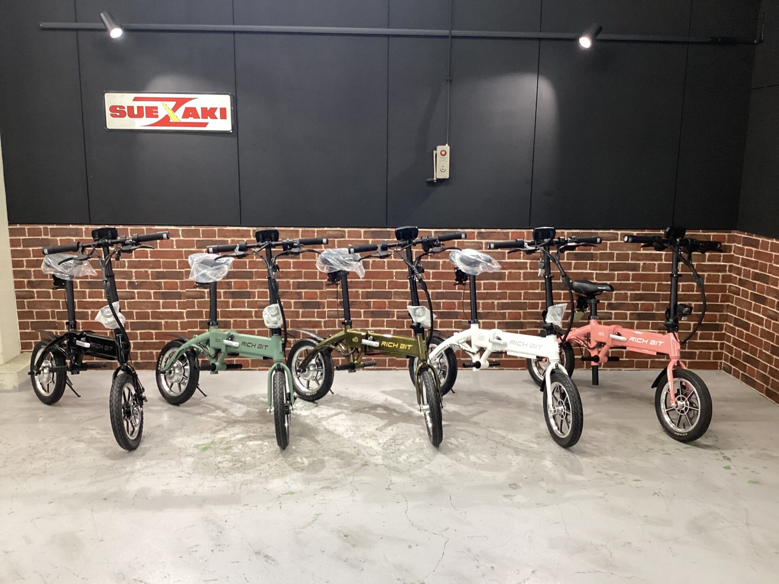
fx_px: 698
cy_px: 292
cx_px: 390
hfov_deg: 58.4
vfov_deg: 45.4
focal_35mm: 31
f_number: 2.4
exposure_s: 1/50
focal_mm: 3.3
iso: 200
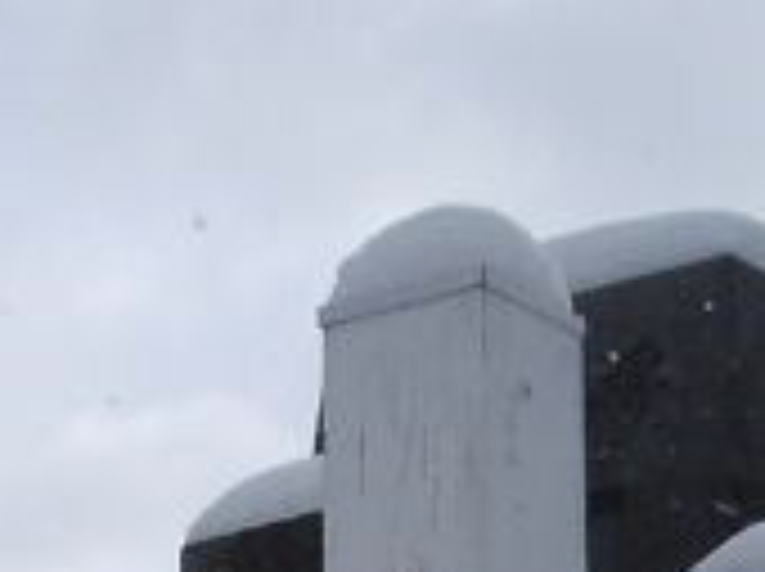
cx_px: 158
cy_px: 1088
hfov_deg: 14.7
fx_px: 2957
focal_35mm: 134
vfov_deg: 10.3
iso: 80
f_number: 4.3
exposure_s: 1/640
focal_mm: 5.8
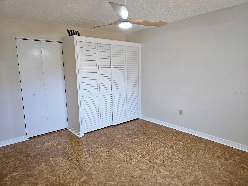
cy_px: 93
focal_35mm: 23
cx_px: 124
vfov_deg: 58.9
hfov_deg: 73.9
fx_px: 165
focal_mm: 6.3
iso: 250
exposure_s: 1/120
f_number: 1.7
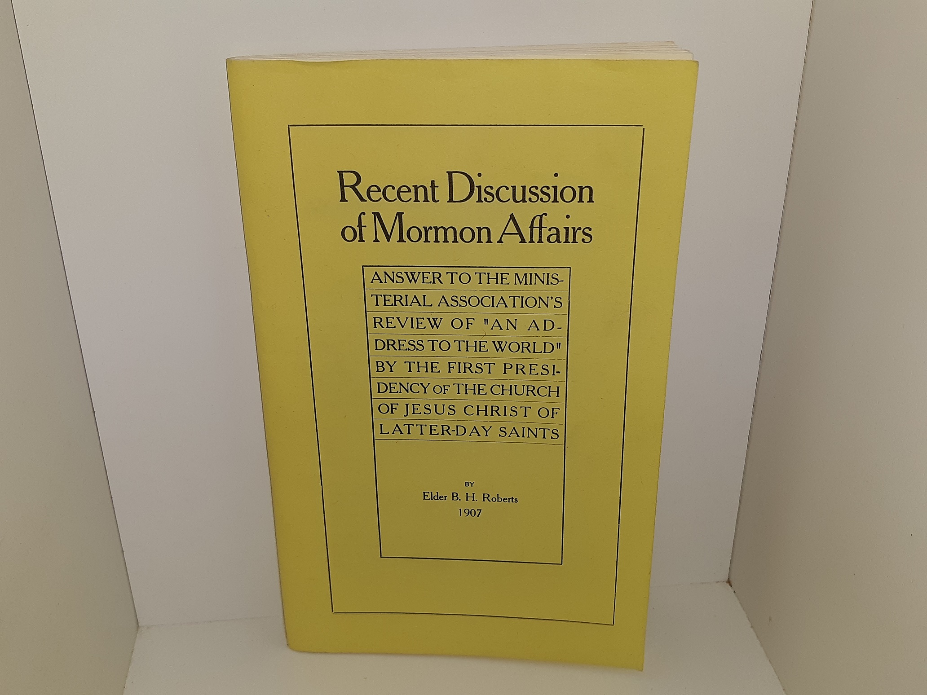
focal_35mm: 28
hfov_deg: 63.4
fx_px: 750
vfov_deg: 49.7
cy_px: 348
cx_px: 464
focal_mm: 3.7
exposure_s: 1/266
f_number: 1.7
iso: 40
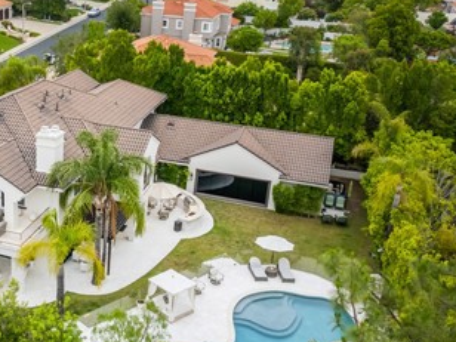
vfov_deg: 32.9
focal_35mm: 44
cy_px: 155
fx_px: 580
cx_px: 59
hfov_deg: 40.2
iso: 110
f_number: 2.8
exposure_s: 1/2000
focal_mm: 8.38
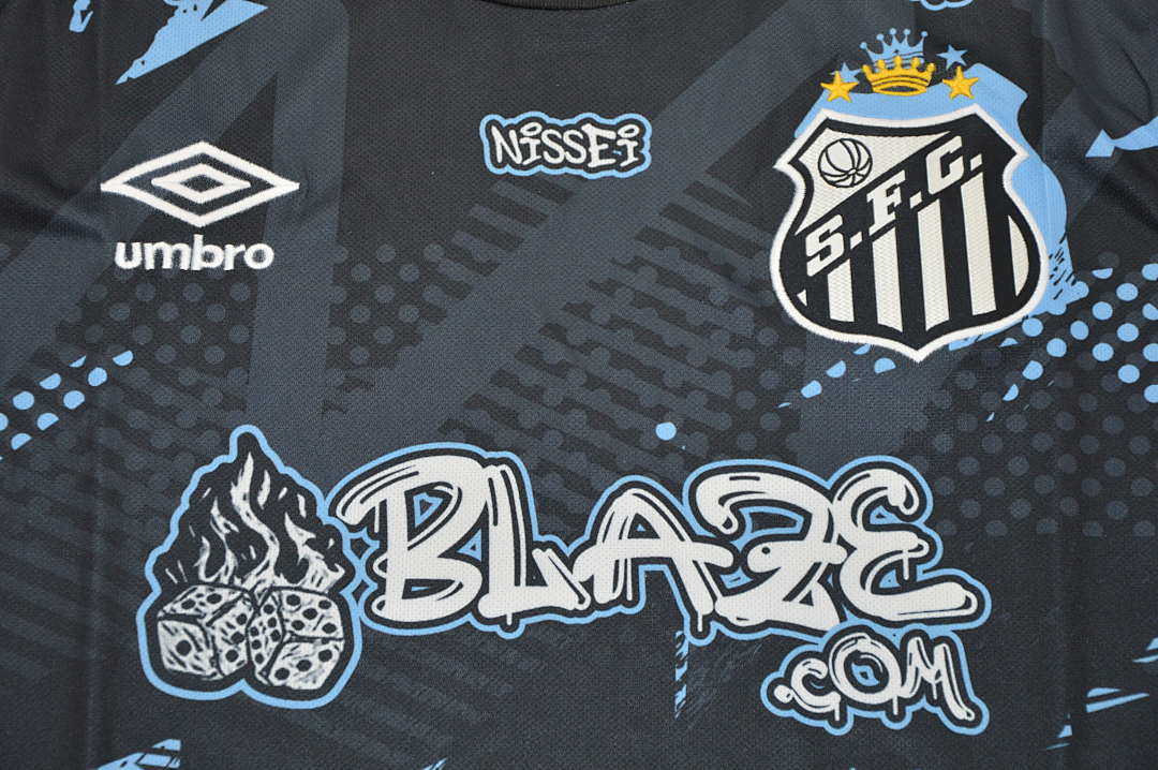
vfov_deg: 13.0
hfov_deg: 19.5
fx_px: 3374
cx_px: 579
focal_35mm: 105
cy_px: 385
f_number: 7.1
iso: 400
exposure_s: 1/200
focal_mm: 70
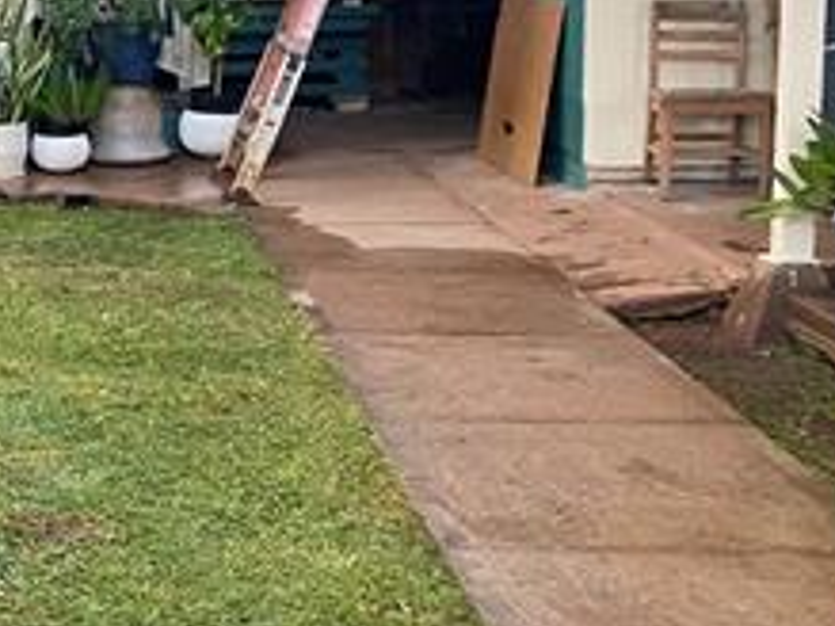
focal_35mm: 76
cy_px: 176
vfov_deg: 19.3
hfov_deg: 22.3
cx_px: -328
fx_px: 1832
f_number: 1.8
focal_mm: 4.25
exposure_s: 1/90
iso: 125
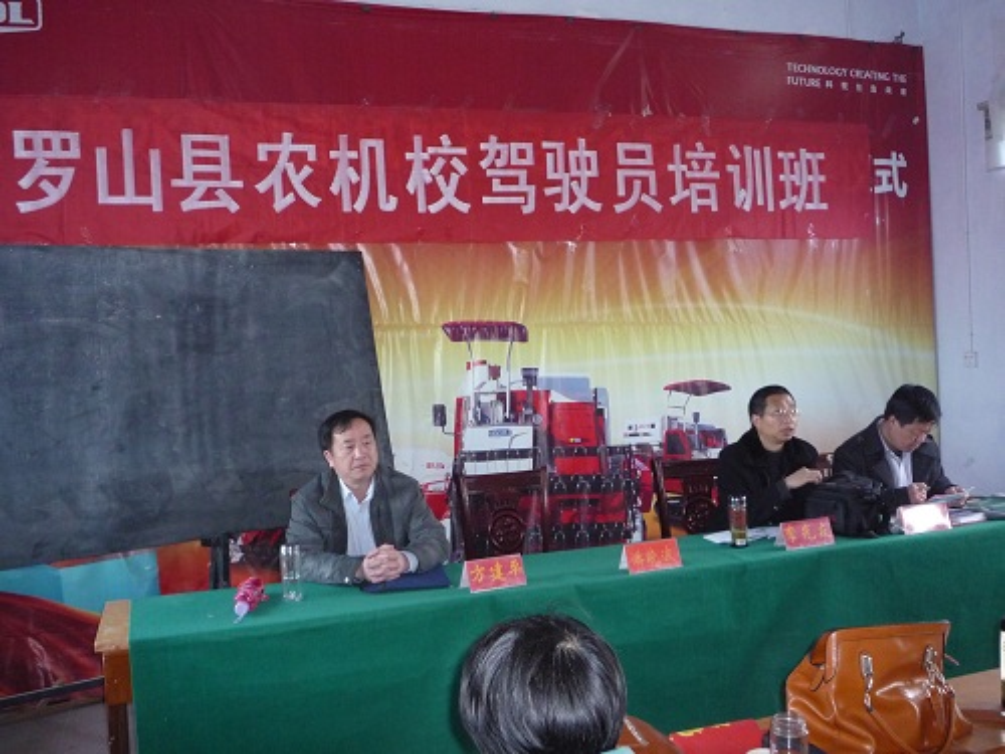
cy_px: 377
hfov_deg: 55.4
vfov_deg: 42.9
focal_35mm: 33
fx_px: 958
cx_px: 502
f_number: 3.5
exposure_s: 1/30
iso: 400
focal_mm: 5.8
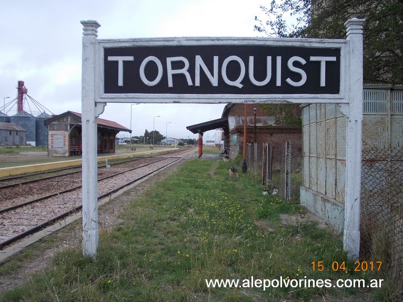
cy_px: 151
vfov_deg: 37.7
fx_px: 442
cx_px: 202
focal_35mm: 38
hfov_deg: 49.0
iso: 80
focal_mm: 5.3
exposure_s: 1/250
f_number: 3.1
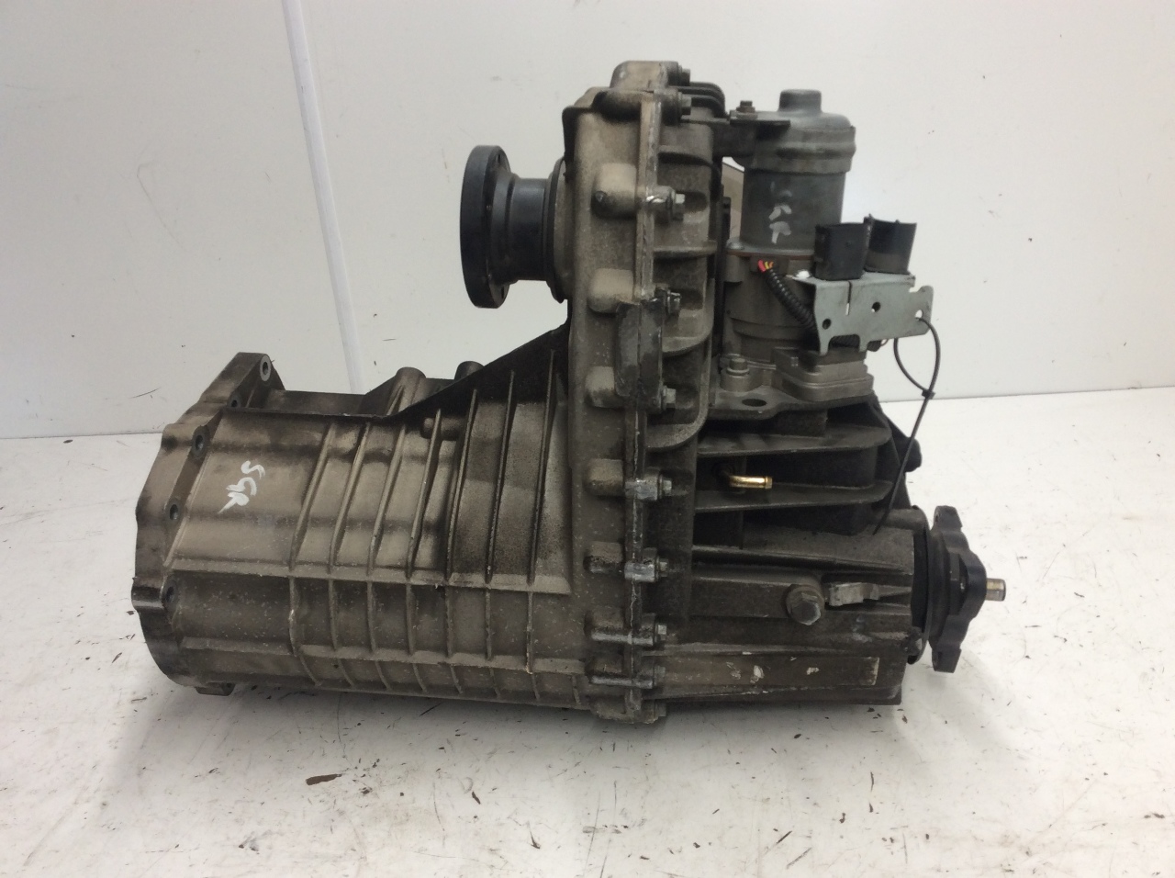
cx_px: 588
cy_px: 439
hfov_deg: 56.9
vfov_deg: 44.1
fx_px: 1085
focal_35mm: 32
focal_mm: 3.3
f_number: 2.4
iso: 40
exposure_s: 1/40
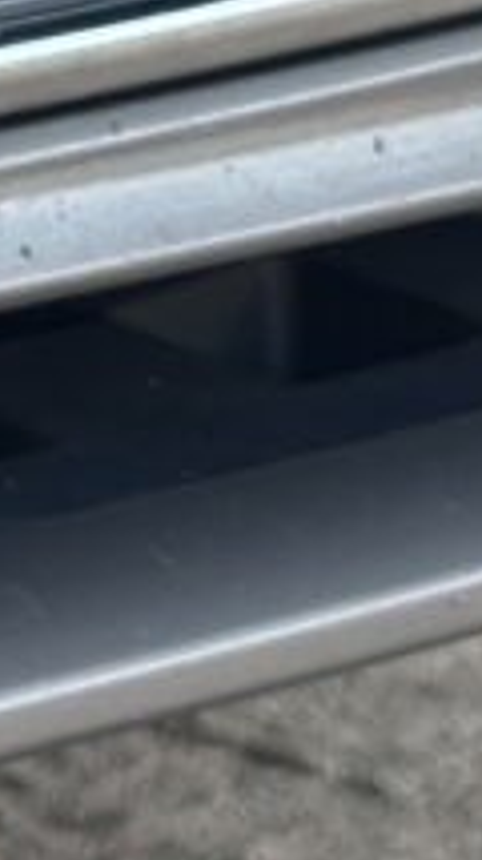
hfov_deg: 4.5
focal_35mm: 250
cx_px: -1265
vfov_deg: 8.5
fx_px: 5694
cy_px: -213
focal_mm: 6.86
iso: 125
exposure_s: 1/86
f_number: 1.78
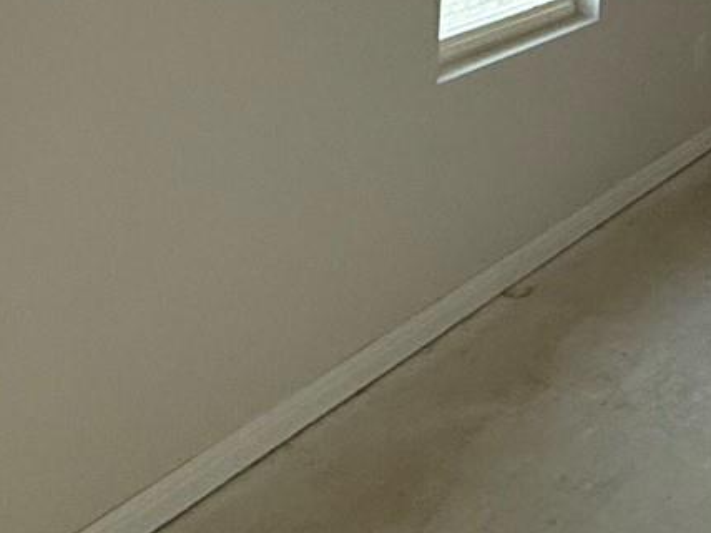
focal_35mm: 67
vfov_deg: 20.1
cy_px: -154
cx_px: 304
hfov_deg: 28.9
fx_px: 1376
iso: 250
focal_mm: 2.22
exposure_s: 1/60
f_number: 2.2
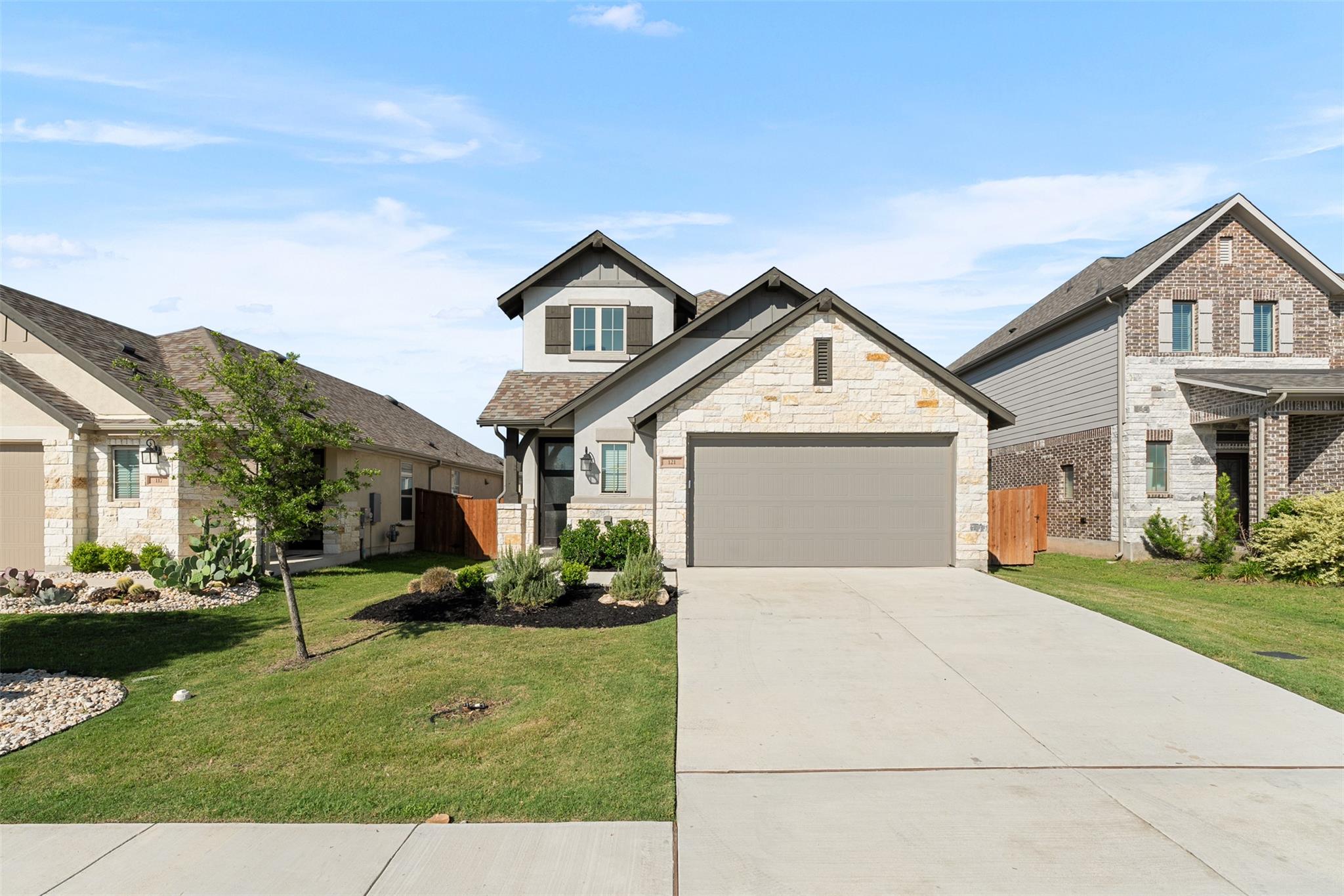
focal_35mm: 16
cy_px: 448
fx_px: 597
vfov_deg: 73.7
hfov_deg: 96.7
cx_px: 672
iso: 160
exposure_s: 1/250
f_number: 8
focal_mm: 16
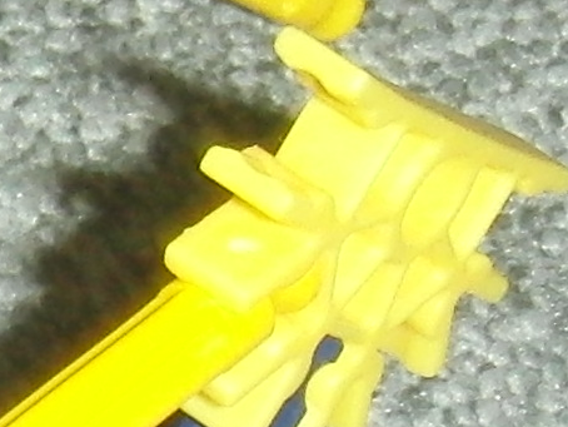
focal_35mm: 289
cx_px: -533
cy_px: 491
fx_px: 4745
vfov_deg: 5.1
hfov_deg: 6.7
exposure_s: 1/40
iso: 250
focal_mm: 6.66
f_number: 3.9
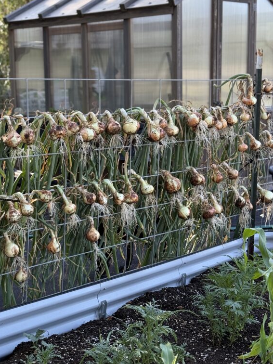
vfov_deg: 29.8
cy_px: 174
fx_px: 683
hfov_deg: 22.5
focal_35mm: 65
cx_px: 105
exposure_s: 1/324
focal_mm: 6.76
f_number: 1.78
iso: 64
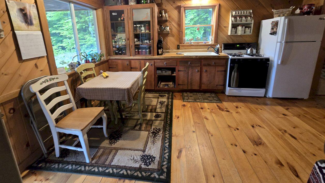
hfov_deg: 102.9
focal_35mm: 15
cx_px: 156
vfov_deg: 69.3
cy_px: 68
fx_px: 129
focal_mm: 2.2
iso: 640
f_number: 2.2
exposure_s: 1/60
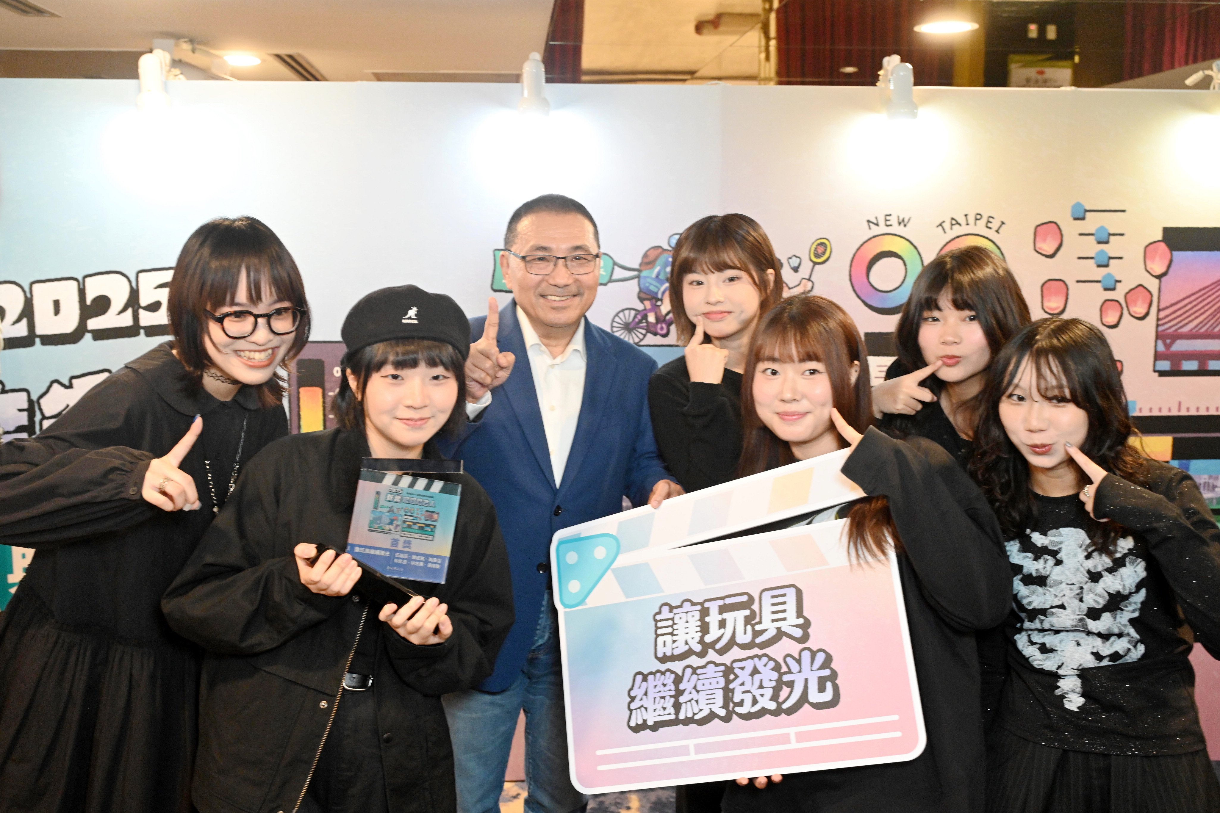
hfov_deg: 53.1
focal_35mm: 36
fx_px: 1220
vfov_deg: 36.9
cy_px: 406
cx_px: 610
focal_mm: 36
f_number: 4.5
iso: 3200
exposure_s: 1/125
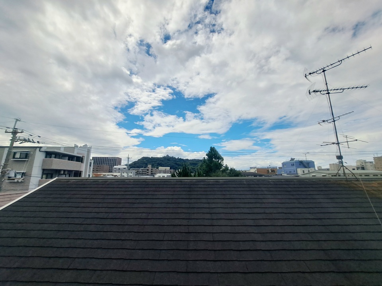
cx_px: 191
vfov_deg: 89.9
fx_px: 143
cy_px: 143
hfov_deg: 106.2
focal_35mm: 13
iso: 50
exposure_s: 1/3333
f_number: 2.2
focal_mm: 1.74
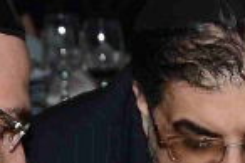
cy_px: 395
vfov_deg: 2.7
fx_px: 3426
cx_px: 455
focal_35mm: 504
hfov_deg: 4.1
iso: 320
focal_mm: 48
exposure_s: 1/60
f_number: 5.6
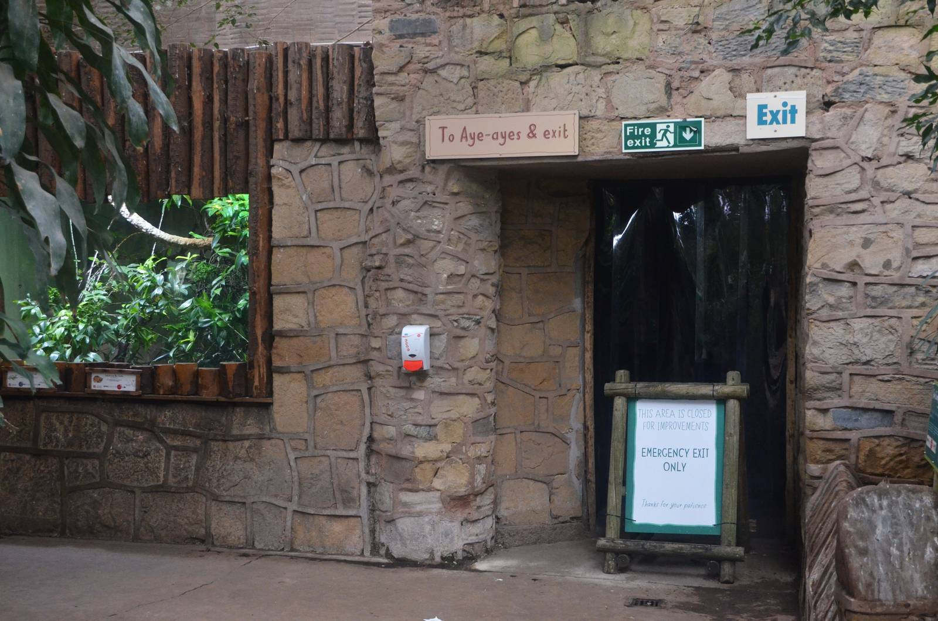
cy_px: 310
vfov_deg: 29.7
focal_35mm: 45
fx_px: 1170
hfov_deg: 43.7
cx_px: 469
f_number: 5
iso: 2500
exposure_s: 1/100
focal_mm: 30
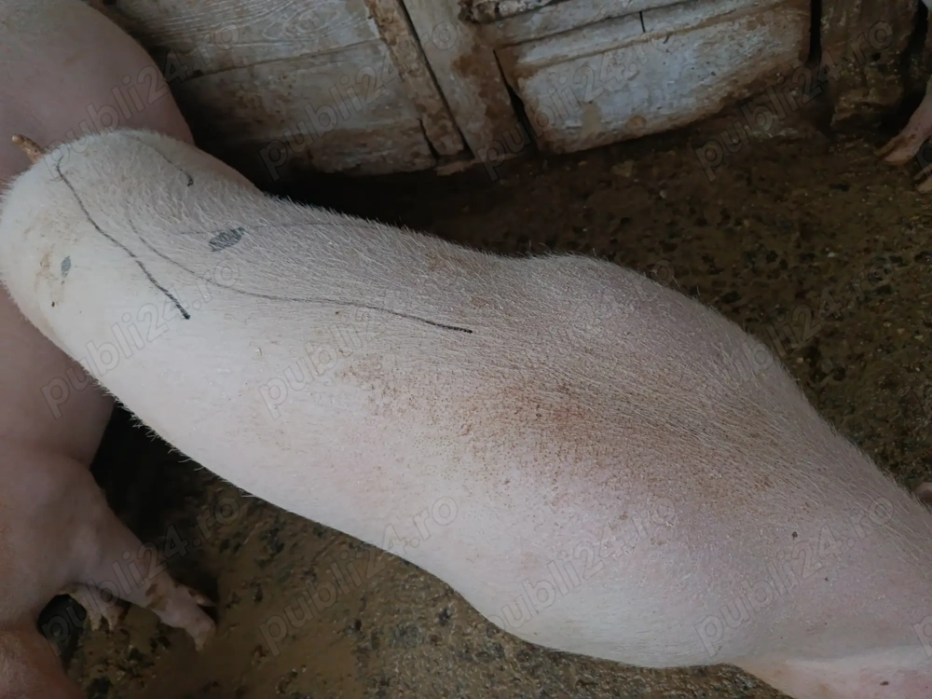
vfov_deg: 56.8
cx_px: 466
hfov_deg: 71.6
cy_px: 350
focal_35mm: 24
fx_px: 646
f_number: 1.7
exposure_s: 1/100
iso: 904
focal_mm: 5.24
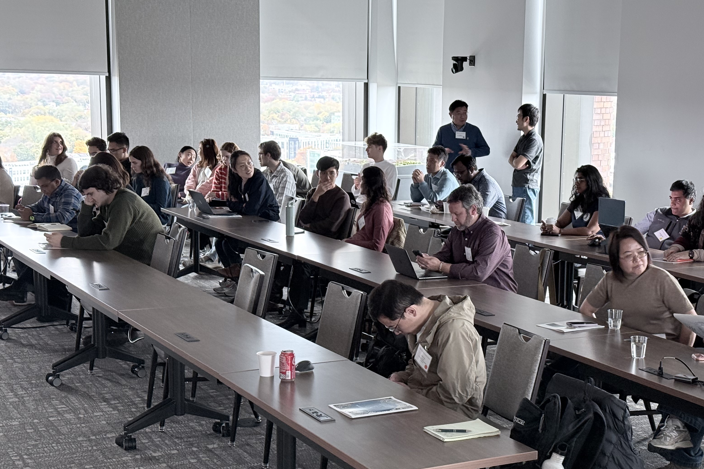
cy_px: 283
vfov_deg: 20.9
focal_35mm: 65
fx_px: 1271
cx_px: 442
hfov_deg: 30.8
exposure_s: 1/40
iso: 200
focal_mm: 6.76
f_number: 1.78
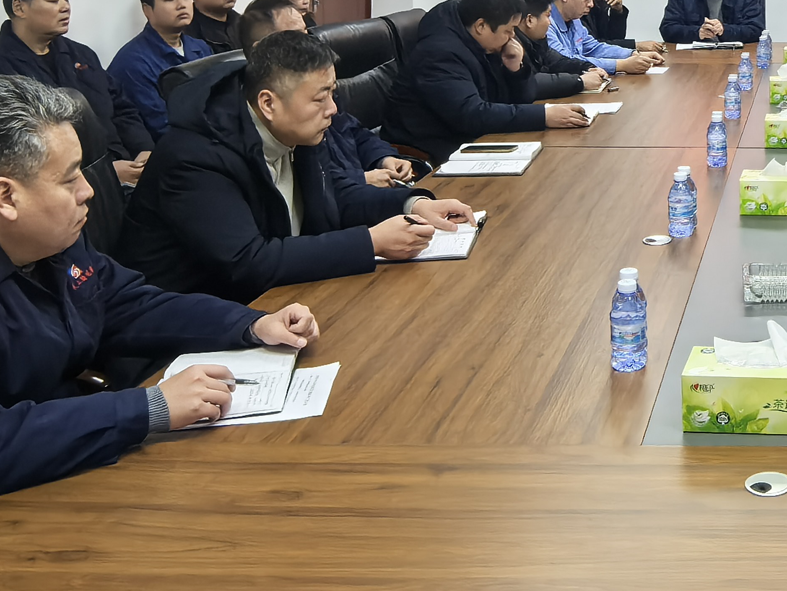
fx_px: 1091
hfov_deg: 35.1
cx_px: 823
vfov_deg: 28.4
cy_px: -3
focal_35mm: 48
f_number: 2.2
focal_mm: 1.95
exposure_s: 1/100
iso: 160
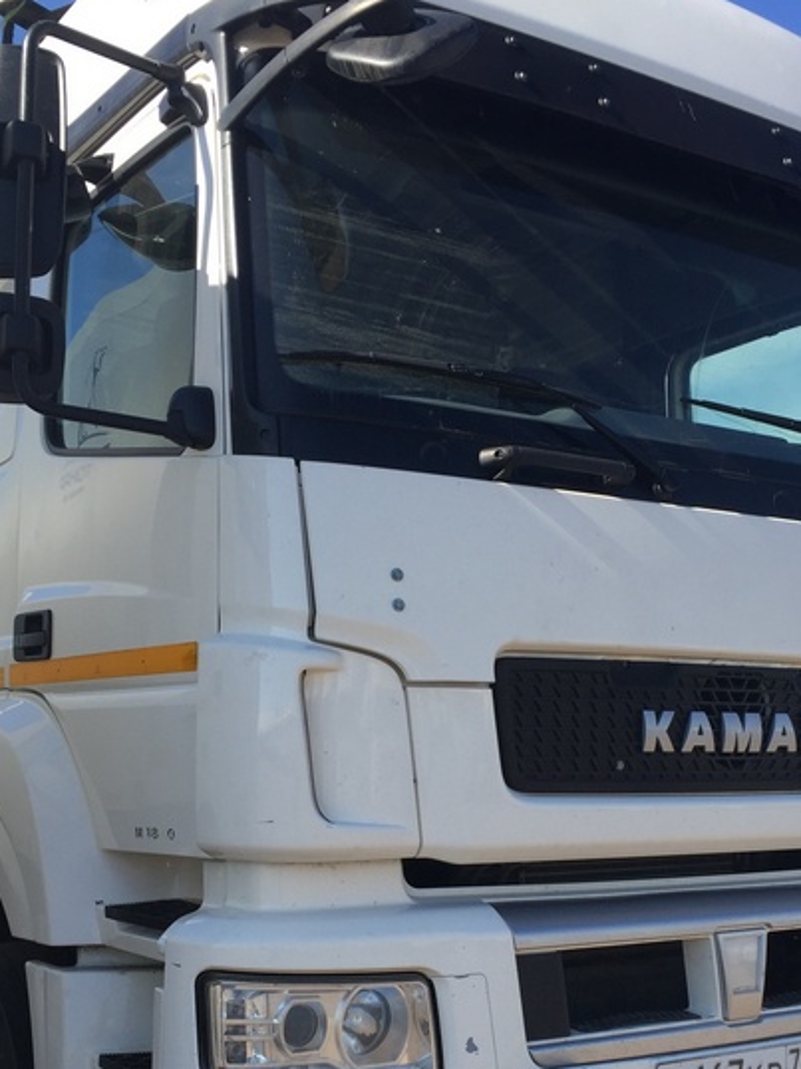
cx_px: 441
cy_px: 719
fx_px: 1359
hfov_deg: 32.8
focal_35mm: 44
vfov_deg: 42.3
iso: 32
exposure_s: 1/942
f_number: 2.2
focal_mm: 4.15
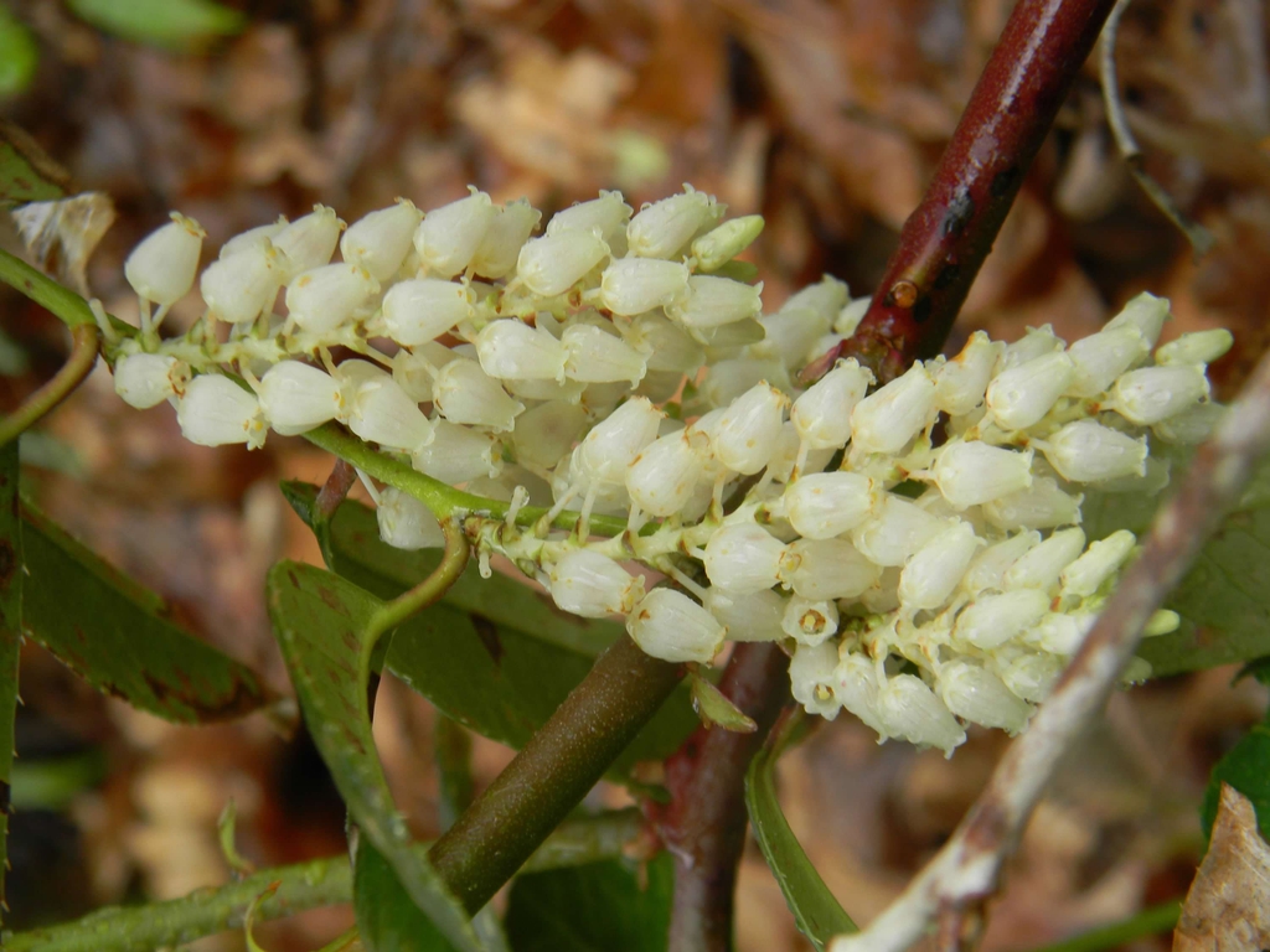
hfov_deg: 31.2
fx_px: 2275
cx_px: 635
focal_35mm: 62
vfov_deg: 23.7
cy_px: 476
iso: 80
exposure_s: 1/66.3
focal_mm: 15.1
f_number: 4.5
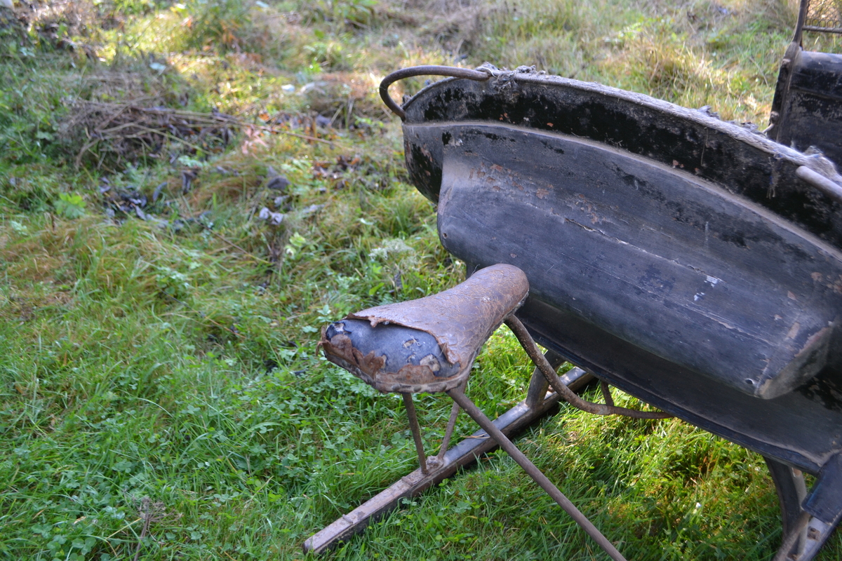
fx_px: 772
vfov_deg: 40.0
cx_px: 421
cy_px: 280
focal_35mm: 33
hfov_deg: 57.2
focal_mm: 22
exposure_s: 1/80
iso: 400
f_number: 4.5
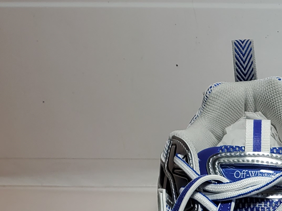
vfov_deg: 14.9
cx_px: 312
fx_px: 798
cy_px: 185
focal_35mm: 98
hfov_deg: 19.2
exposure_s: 1/758
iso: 50
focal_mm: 4.3
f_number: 1.5
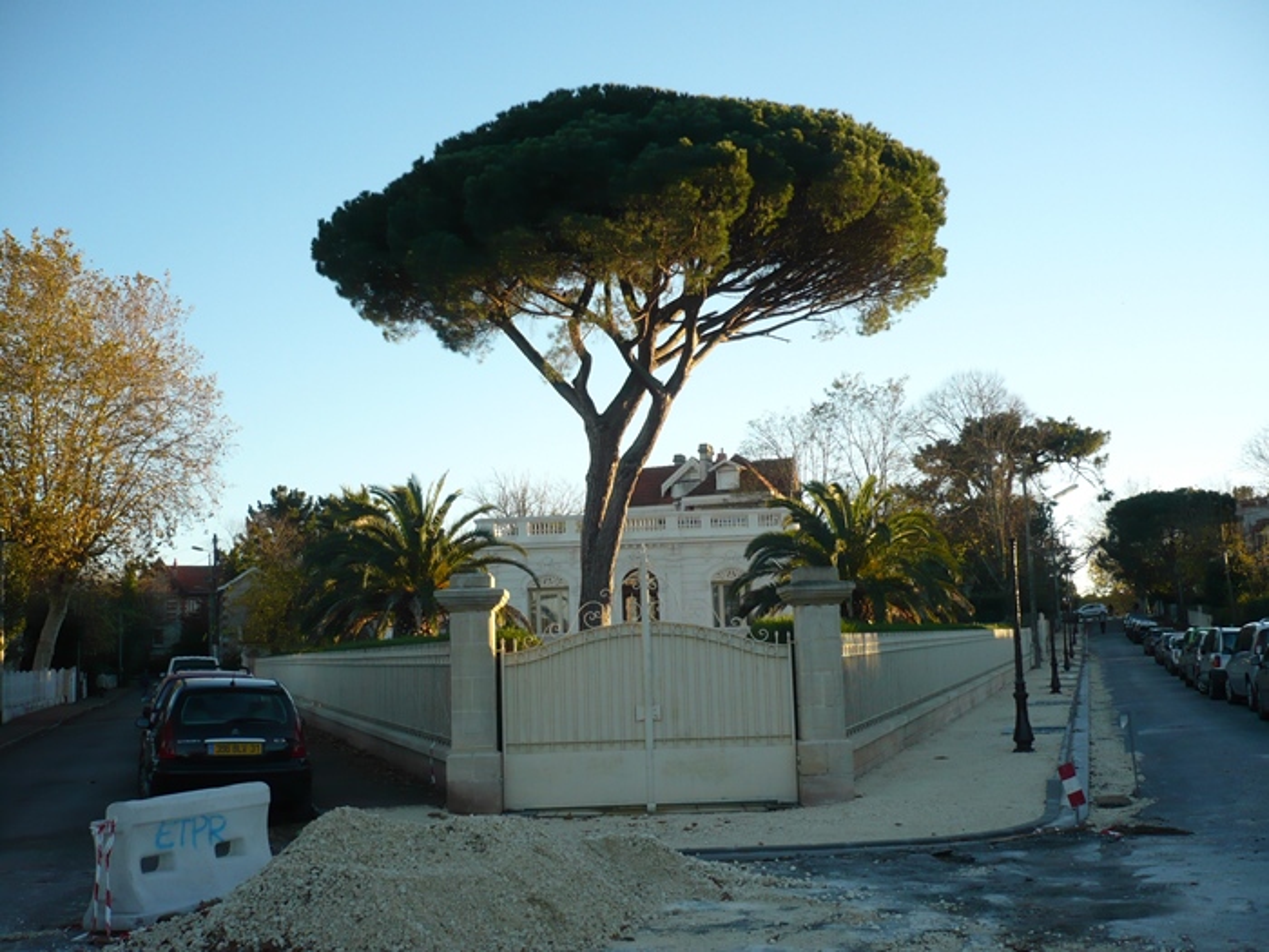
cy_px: 476
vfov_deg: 40.7
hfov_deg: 52.6
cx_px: 634
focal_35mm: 35
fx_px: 1283
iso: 100
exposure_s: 1/320
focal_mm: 5.8
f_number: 2.8
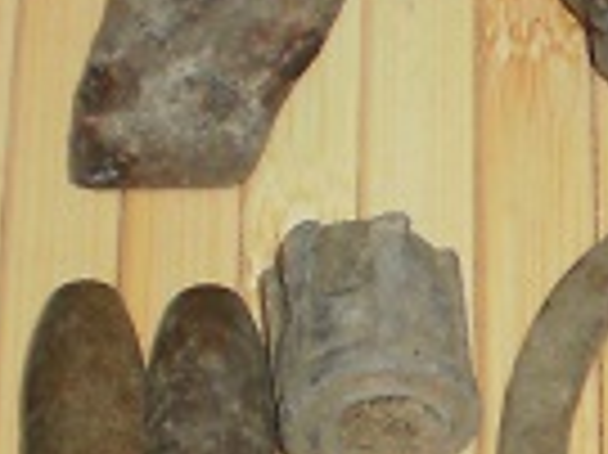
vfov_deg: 7.0
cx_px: 703
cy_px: 346
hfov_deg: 9.2
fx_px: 3738
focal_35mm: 213
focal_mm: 6.3
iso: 125
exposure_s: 1/30
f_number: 3.1
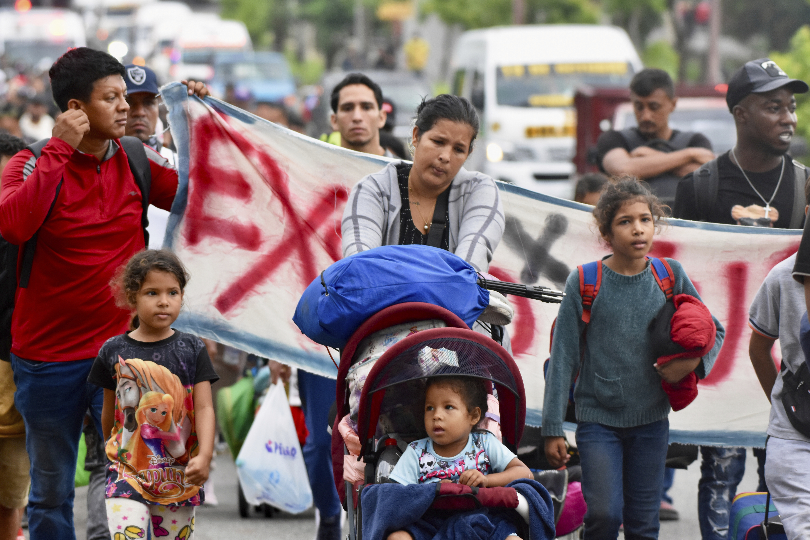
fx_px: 6749
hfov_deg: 6.9
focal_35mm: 300
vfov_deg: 4.6
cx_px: 405
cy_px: 270
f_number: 5.6
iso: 1400
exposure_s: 1/250
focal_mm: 200
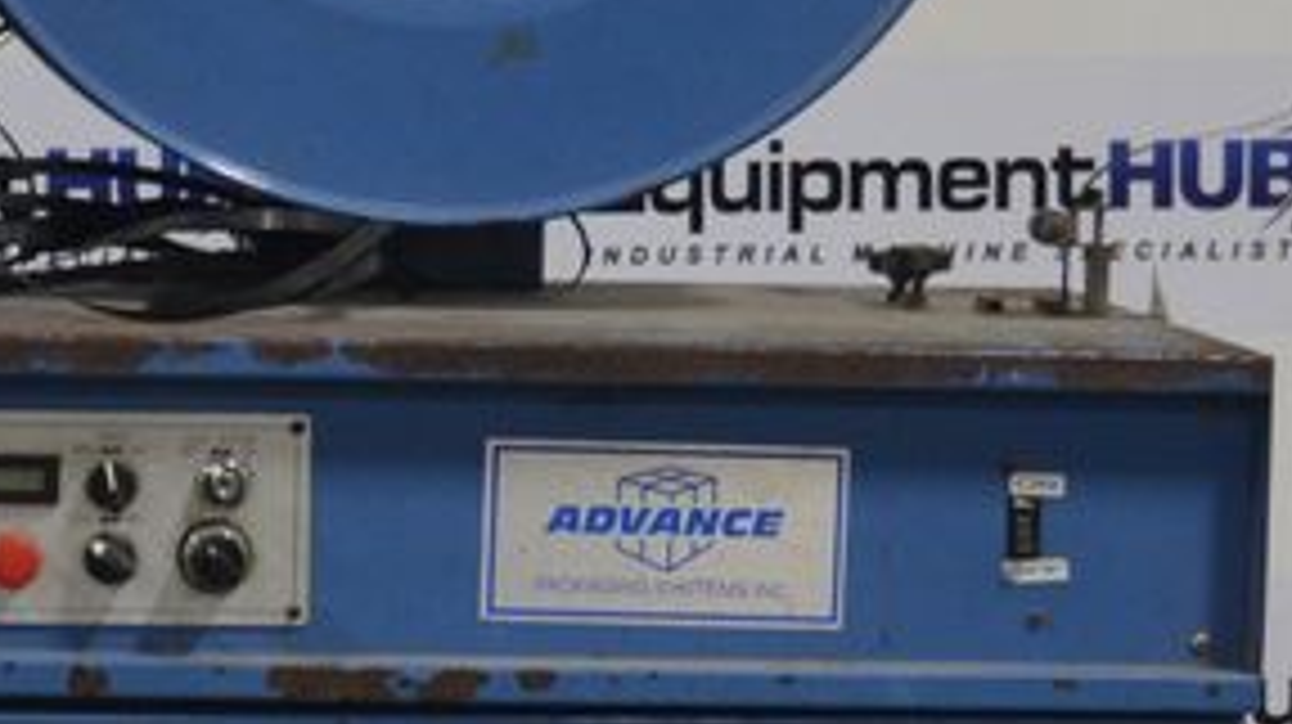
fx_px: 7516
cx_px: -302
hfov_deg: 9.7
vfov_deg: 5.5
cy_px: 681
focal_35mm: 220
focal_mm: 29
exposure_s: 1/30
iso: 400
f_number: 4.5
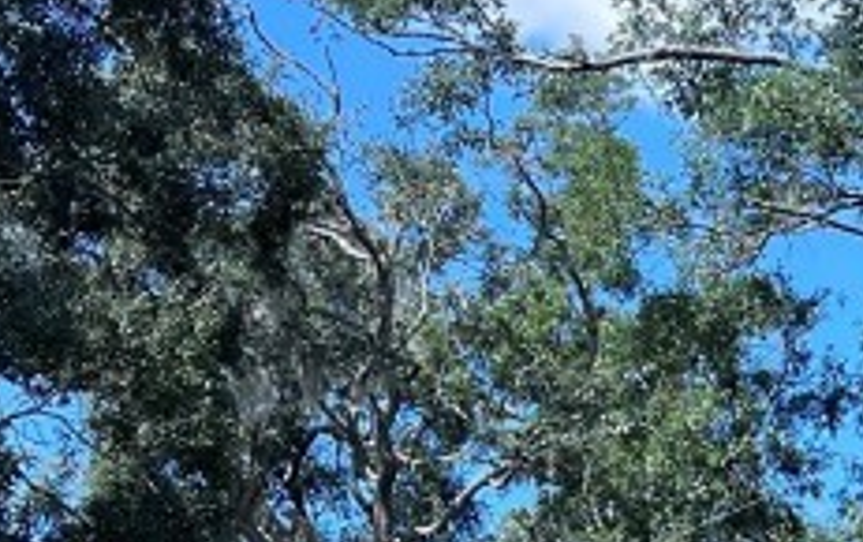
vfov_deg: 10.6
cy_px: 609
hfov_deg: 16.3
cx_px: 1076
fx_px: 2873
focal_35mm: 122
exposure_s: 1/1575
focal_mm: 5.7
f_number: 1.5
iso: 50
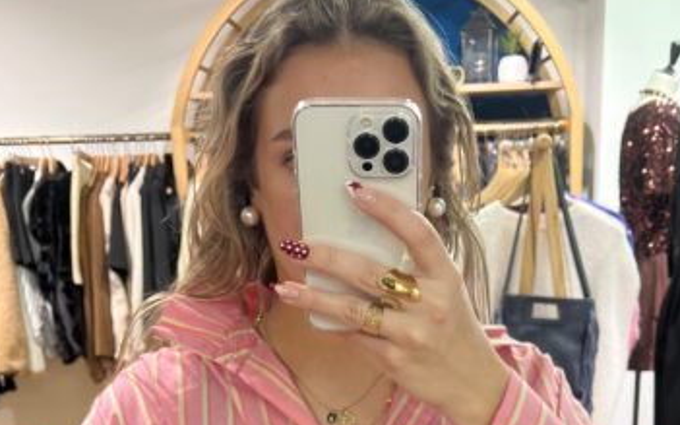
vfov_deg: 25.6
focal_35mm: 45
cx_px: 374
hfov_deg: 44.3
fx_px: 834
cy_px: 507
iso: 100
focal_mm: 5.7
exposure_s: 1/100
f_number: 1.5
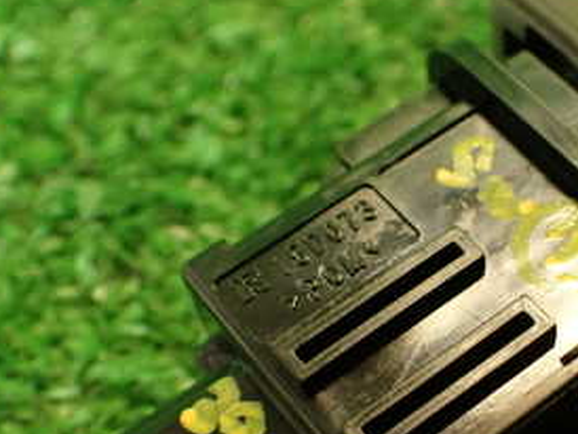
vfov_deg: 20.9
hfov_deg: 27.2
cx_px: 470
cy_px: 329
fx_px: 1170
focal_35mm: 70
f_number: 2.4
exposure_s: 1/30
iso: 320
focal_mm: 5.79
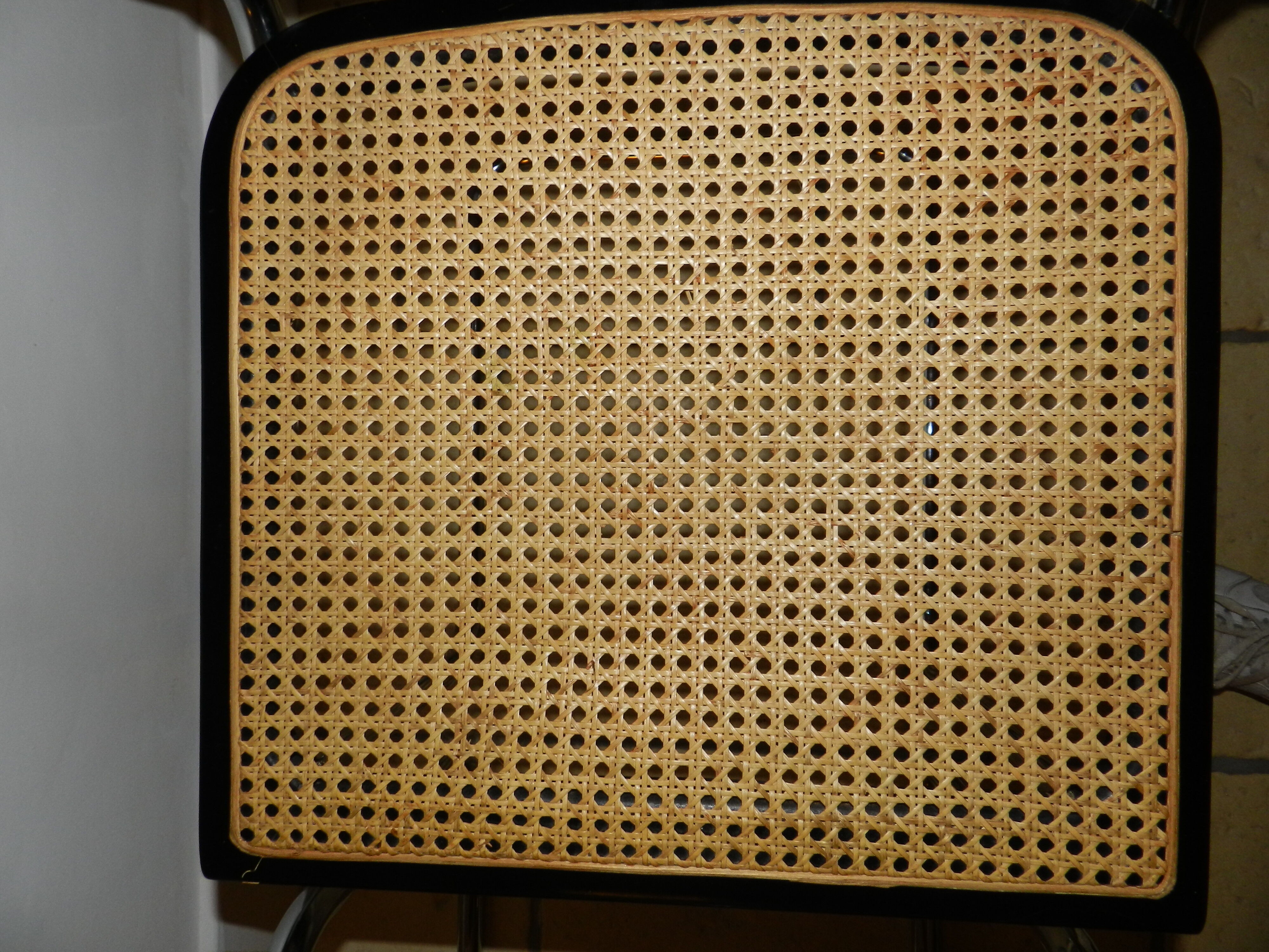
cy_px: 476
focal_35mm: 23
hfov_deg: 73.9
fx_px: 843
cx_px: 634
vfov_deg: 58.9
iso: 200
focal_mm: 4
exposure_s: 1/60
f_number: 3.4
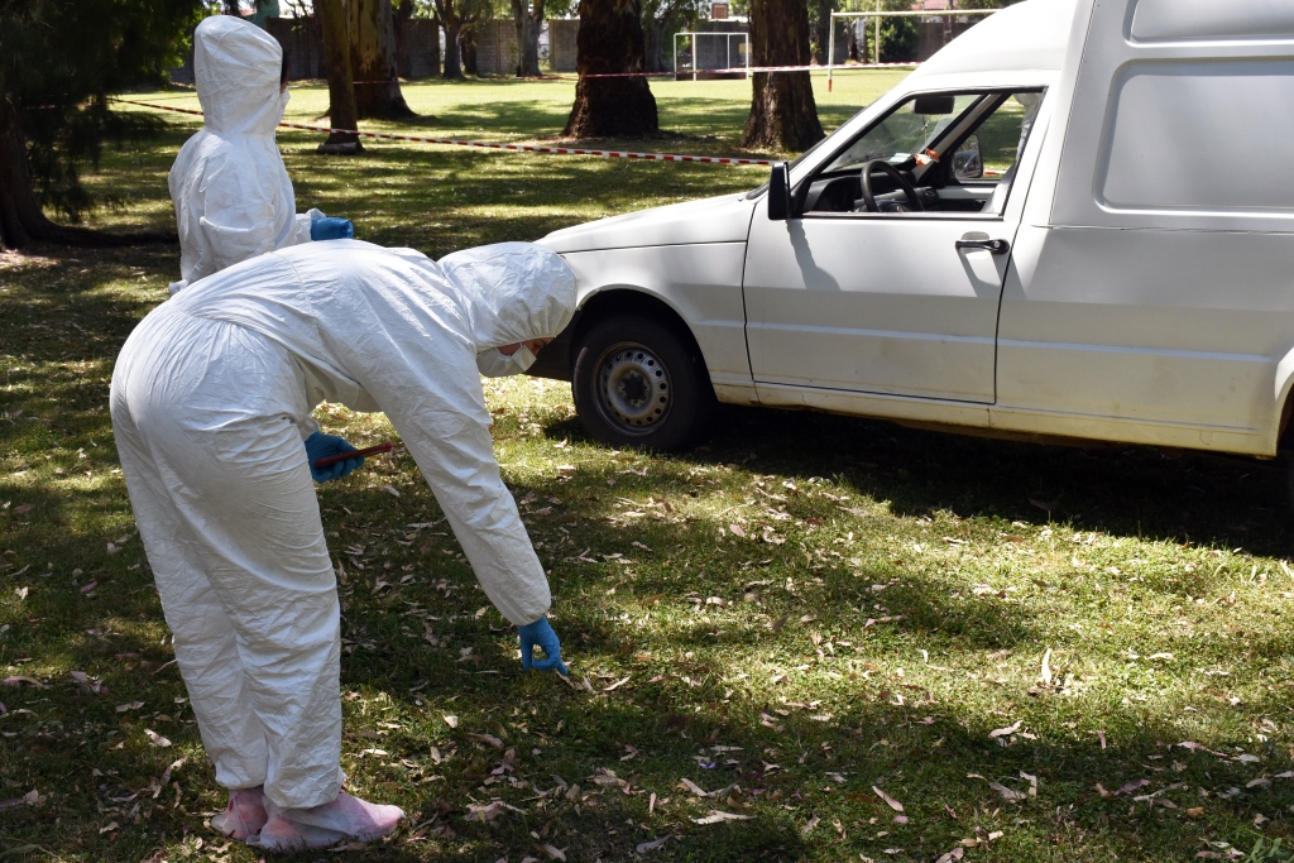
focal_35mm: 48
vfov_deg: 28.1
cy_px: 432
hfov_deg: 41.1
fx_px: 1725
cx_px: 647
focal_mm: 32
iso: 500
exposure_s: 1/500
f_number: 8
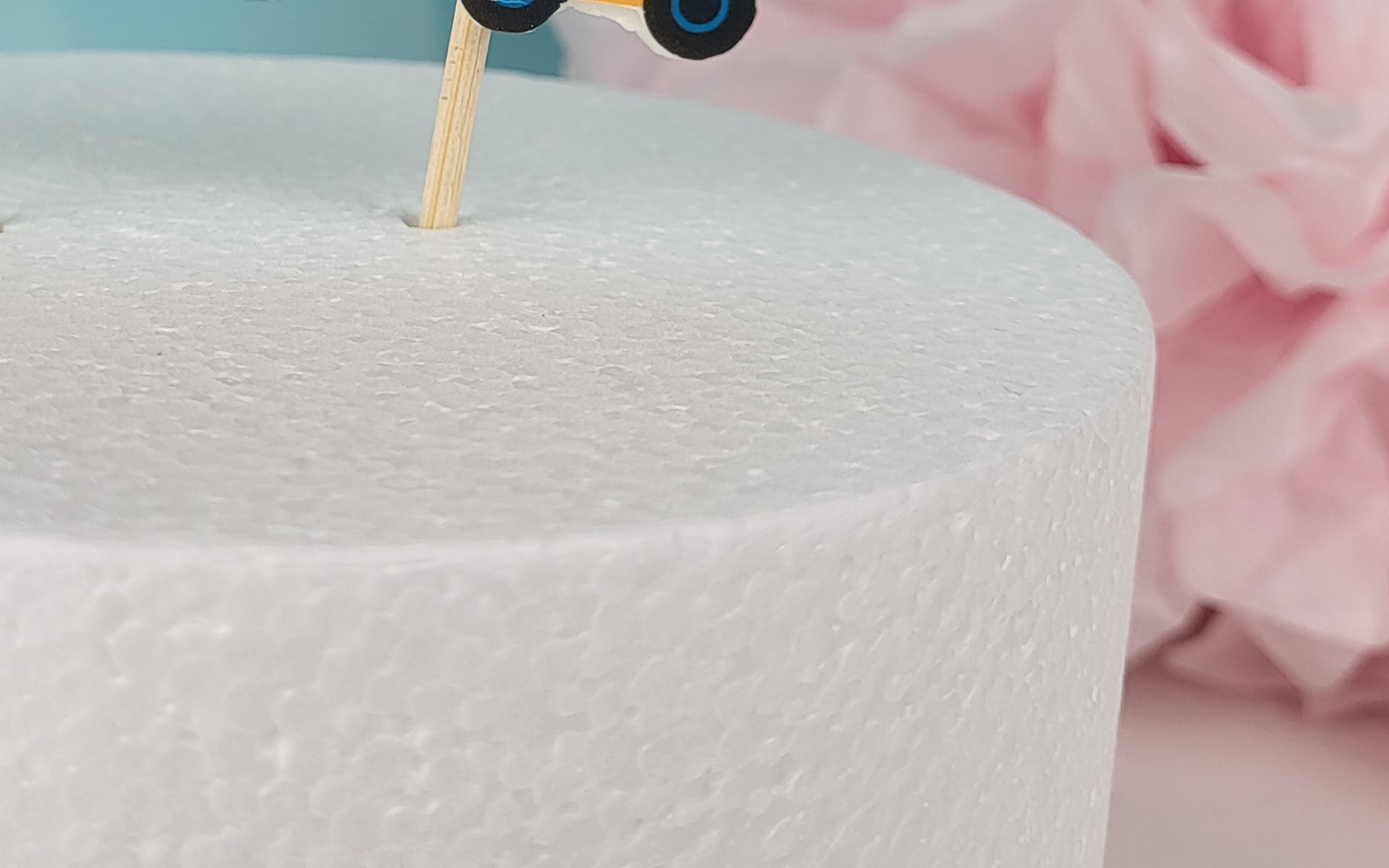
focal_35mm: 57
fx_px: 2158
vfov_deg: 22.0
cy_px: 18
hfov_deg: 34.6
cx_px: 274
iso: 50
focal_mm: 5.4
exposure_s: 1/100
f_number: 1.8
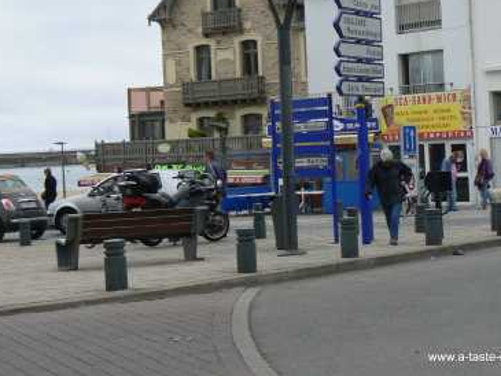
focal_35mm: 85
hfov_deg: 23.0
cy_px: 120
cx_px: 247
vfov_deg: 17.3
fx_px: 1231
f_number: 5
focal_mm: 10.4
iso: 80
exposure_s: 1/125
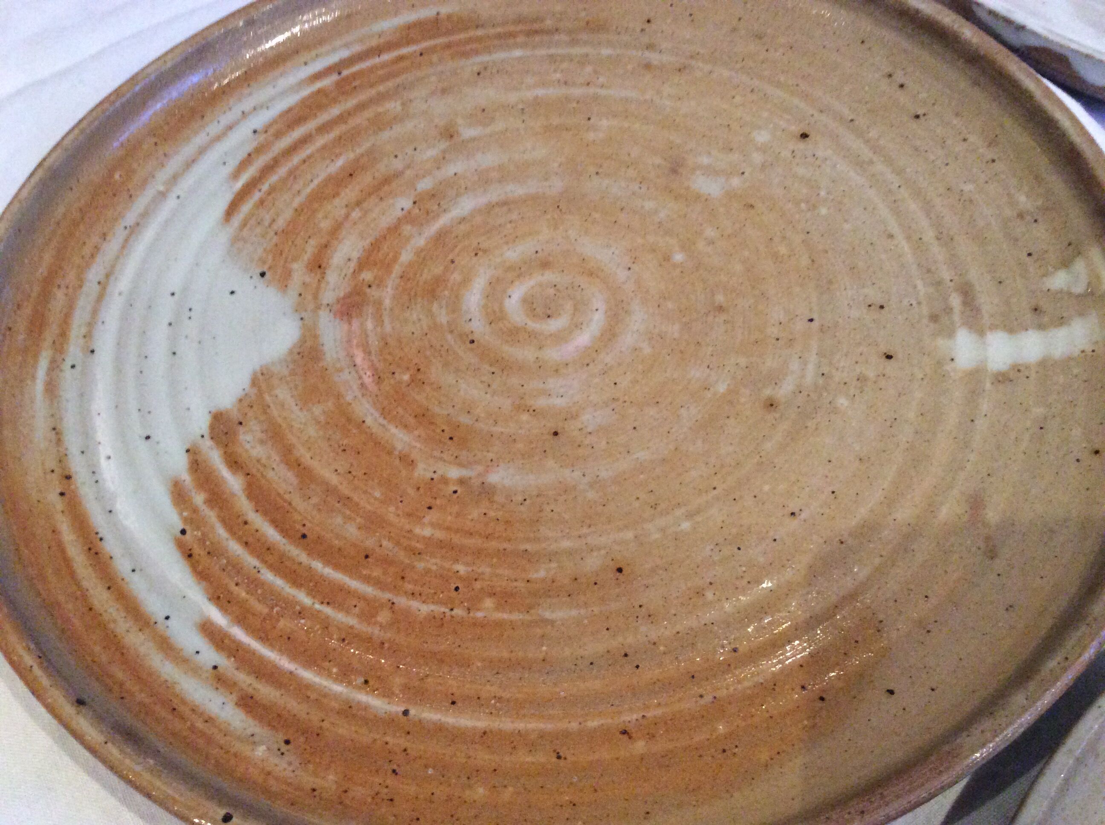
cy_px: 412
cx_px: 552
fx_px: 1020
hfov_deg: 56.9
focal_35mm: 32
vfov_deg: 44.1
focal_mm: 3.3
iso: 320
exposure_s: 1/20
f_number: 2.4
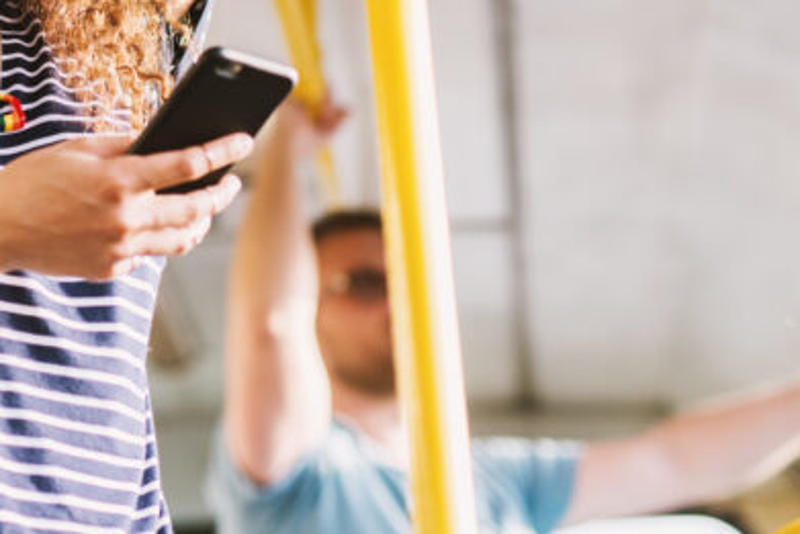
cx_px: -33
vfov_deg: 10.5
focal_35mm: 131
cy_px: 154
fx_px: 2912
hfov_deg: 15.3
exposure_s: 1/500
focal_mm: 50
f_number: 2
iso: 320
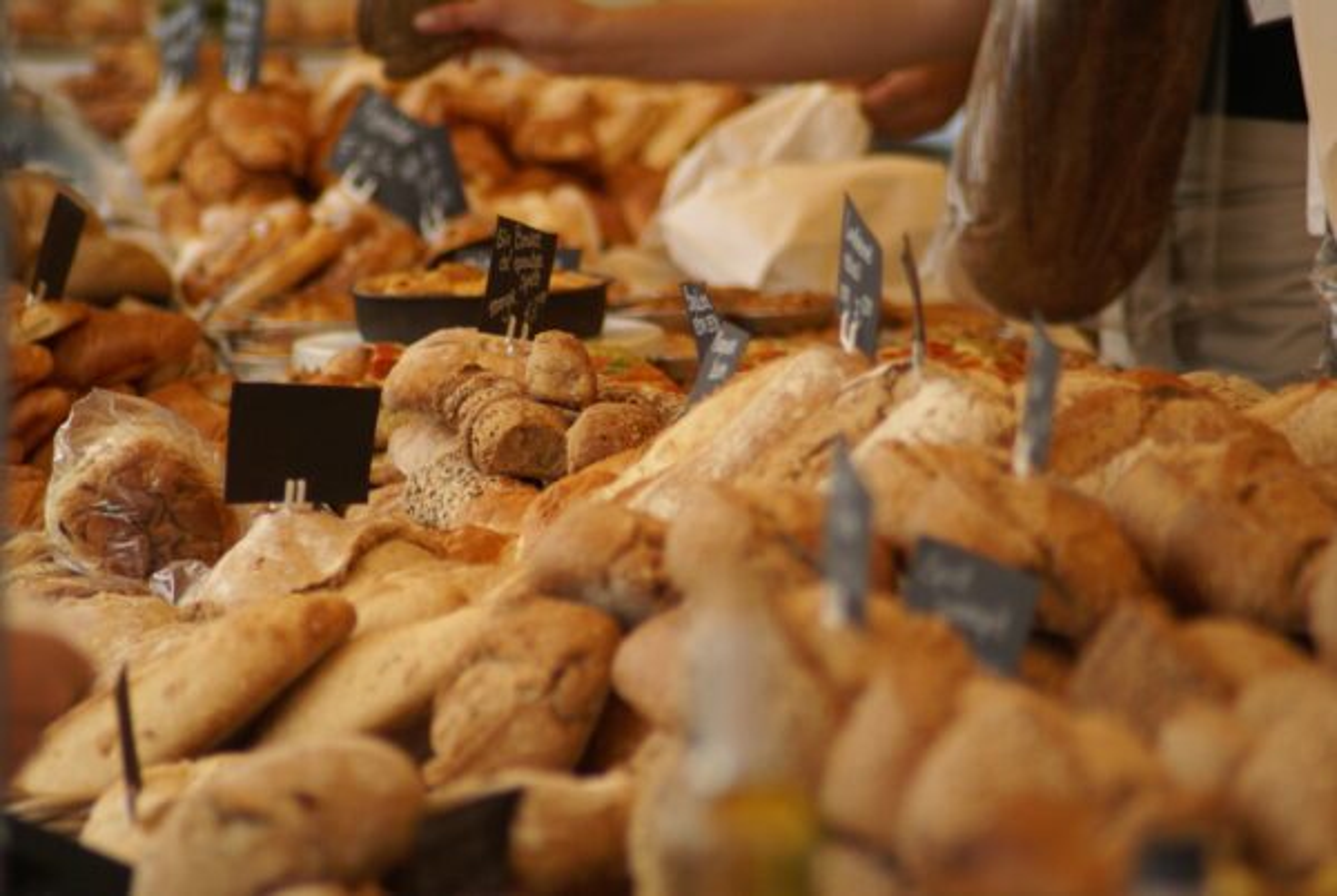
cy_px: 448
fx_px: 12832
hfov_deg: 6.0
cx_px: 668
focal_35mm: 345
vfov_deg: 4.0
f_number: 5
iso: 400
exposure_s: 1/320
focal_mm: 230
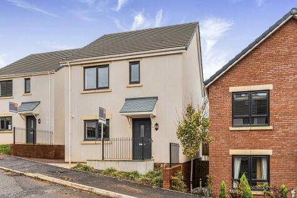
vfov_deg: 44.9
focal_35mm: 29
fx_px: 239
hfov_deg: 63.7
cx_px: 148
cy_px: 99
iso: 200
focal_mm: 29
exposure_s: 1/60
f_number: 8
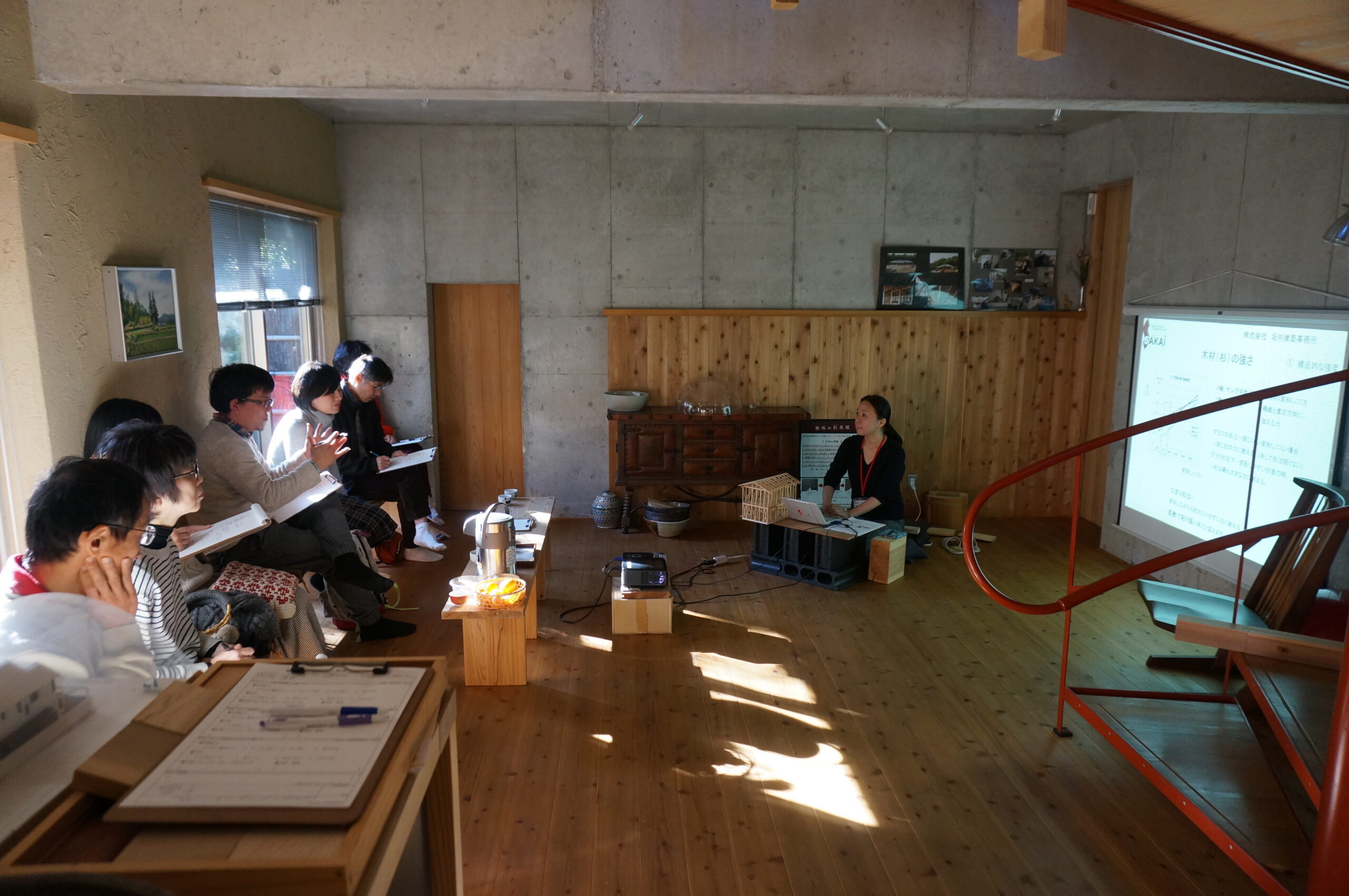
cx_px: 674
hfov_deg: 73.8
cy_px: 448
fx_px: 898
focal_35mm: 24
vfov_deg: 53.0
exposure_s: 1/60
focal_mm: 16
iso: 640
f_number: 4
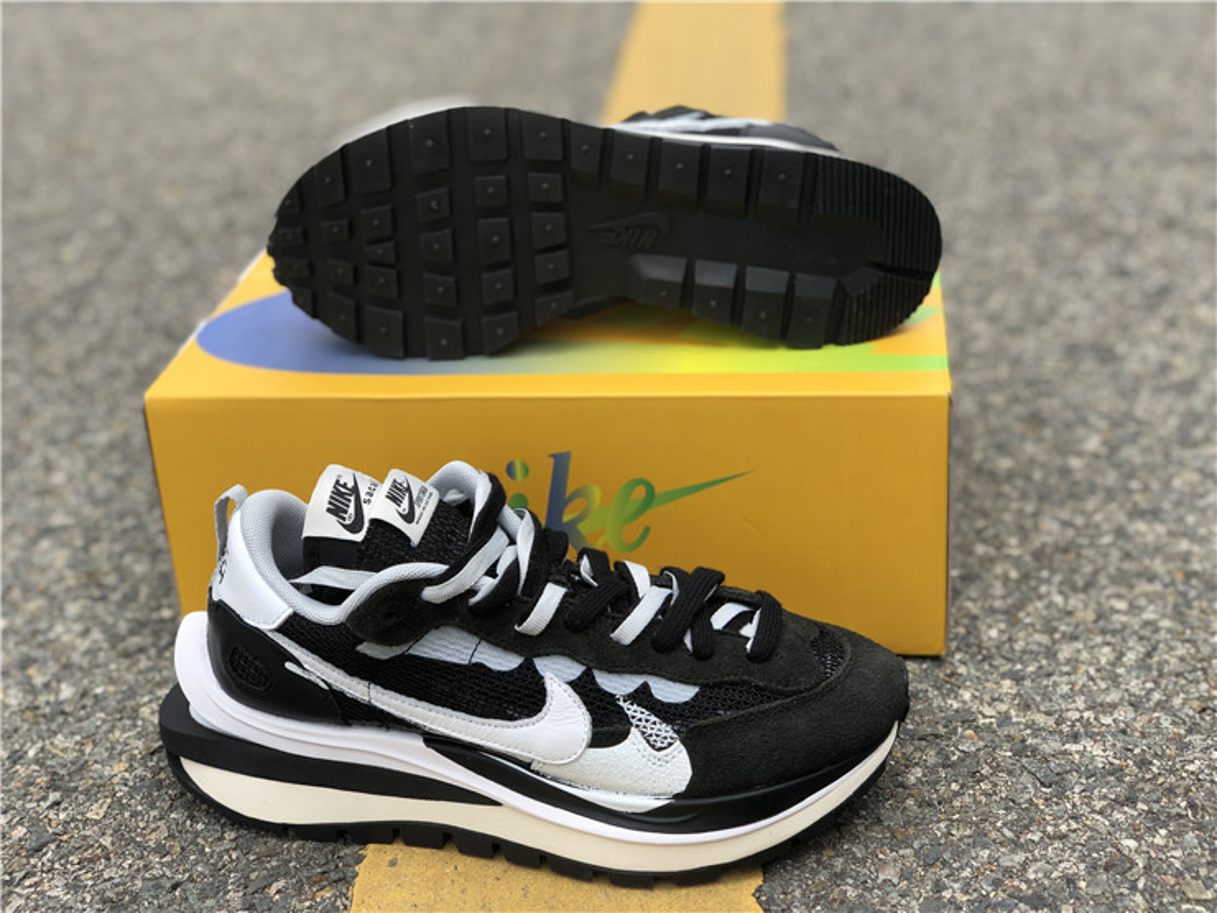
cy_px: 456
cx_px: 608
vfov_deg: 28.0
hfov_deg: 36.8
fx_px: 1828
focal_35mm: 52
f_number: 2.4
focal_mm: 6
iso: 16
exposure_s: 1/592
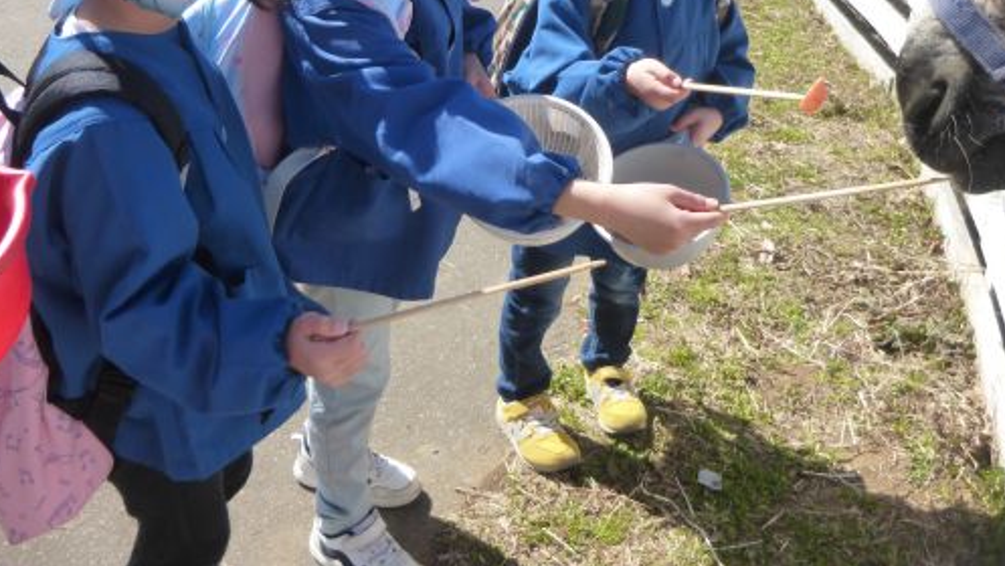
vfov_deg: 31.0
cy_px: 90
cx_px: 577
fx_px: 986
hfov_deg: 53.8
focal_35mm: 37
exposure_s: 1/800
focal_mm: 4.5
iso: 160
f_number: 3.1
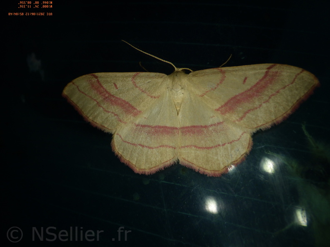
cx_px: 165
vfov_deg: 41.8
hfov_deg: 54.0
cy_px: 124
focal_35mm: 34
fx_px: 324
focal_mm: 6.1
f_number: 4.6
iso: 125
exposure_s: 1/1000
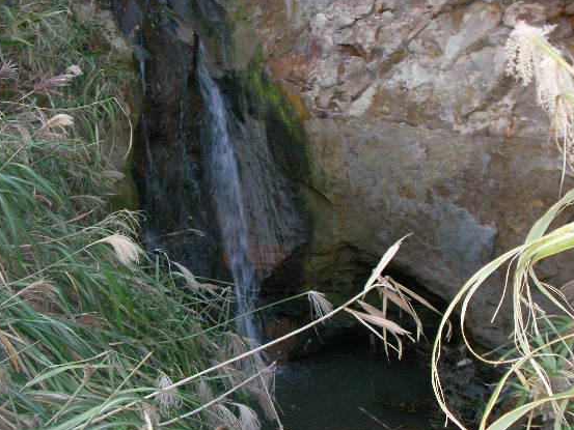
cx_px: 267
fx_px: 730
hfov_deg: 42.9
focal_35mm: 44
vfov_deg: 32.9
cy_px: 228
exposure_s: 1/30
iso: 400
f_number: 3.5
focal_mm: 6.3
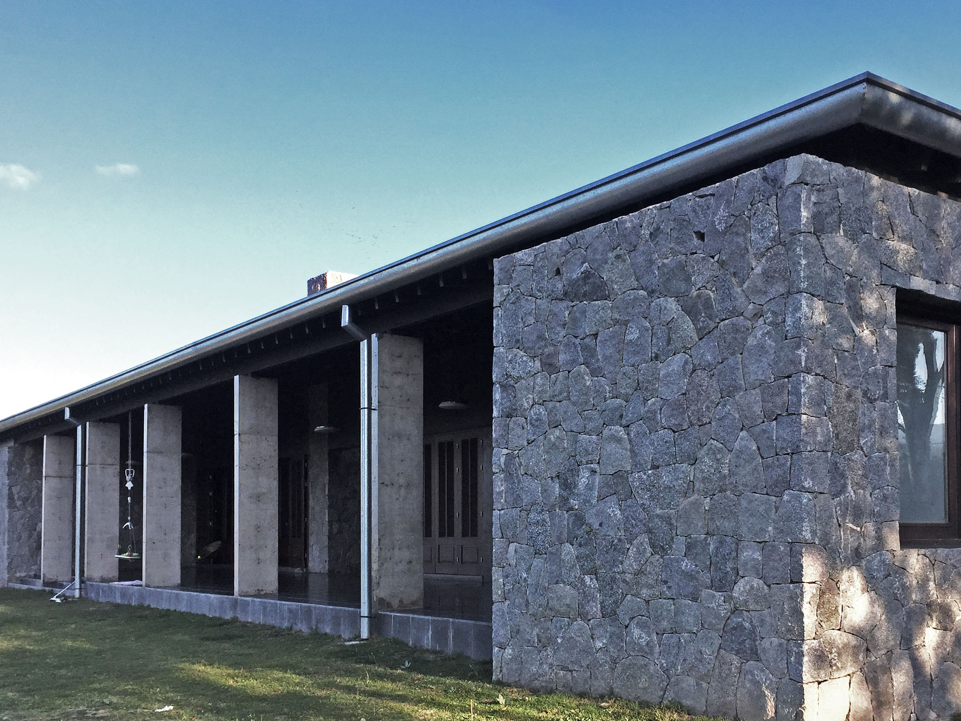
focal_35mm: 38
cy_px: 392
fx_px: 1055
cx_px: 554
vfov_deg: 37.7
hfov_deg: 48.8
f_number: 2.2
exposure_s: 1/760
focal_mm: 4.15
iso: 32
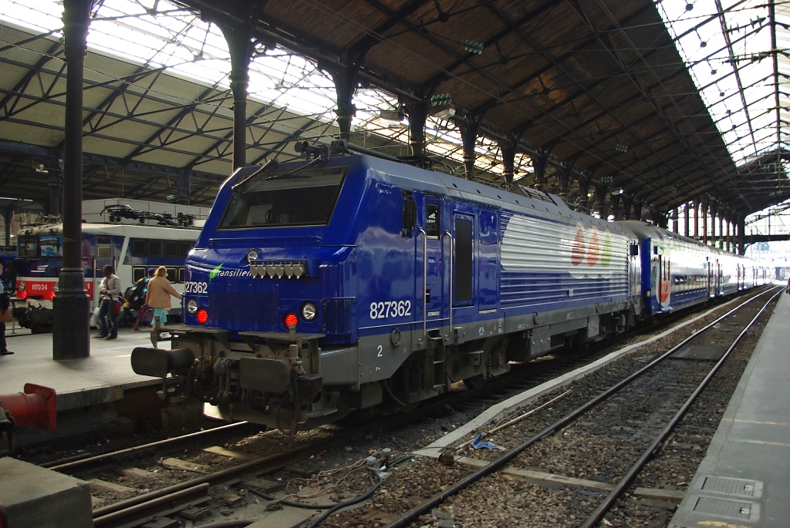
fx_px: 659
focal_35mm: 30
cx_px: 395
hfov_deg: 61.9
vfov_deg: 43.7
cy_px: 264
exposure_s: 1/30
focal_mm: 20
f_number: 4
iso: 100
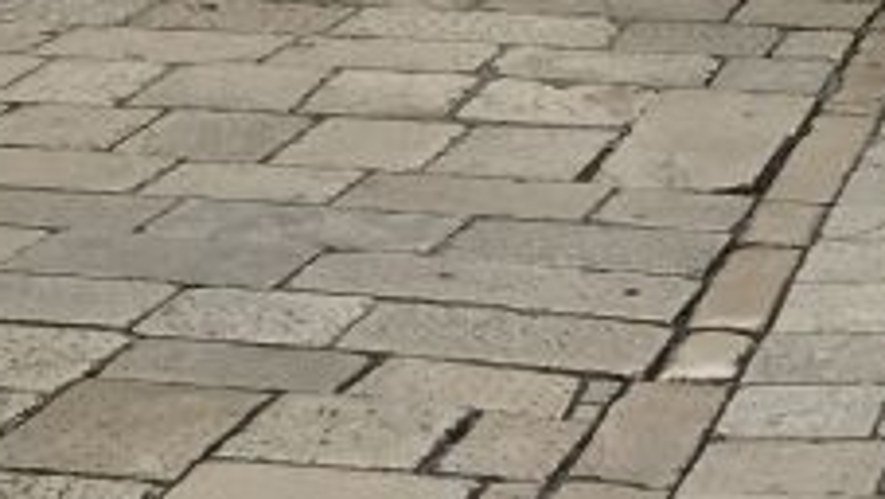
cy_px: -922
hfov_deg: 13.3
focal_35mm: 153
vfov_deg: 7.2
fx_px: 3593
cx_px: 1279
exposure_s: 1/1054
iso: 25
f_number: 2.2
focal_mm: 4.15
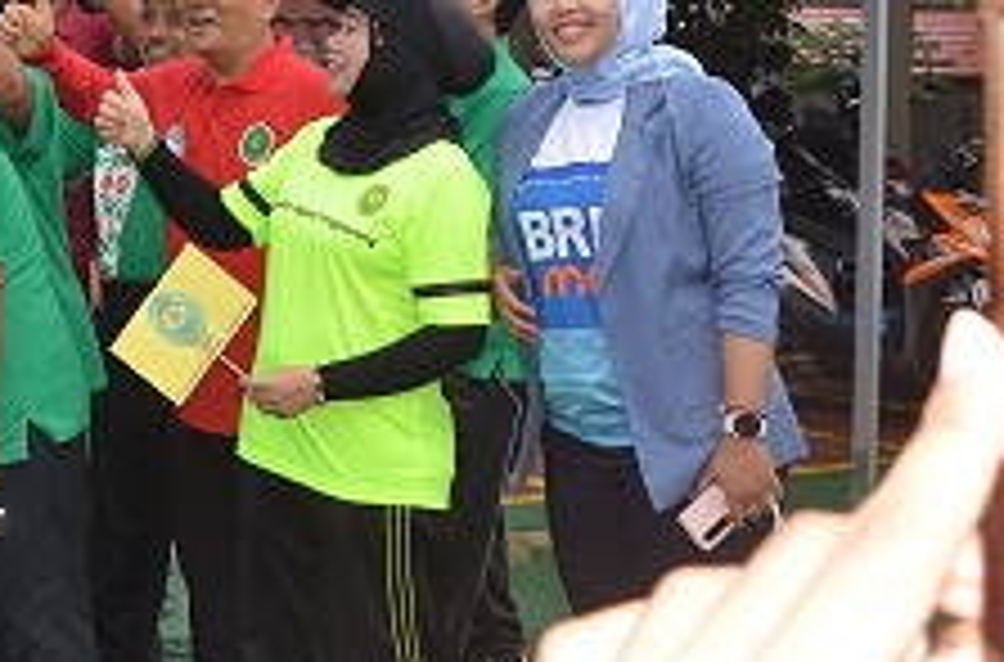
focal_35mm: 166
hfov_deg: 12.1
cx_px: -194
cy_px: -198
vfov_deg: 8.1
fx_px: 4613
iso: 640
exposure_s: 1/250
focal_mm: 40
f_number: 10
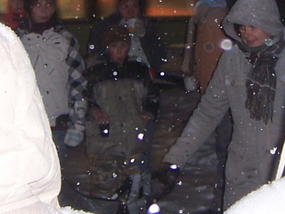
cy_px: -15
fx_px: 857
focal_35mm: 104
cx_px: 227
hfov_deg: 18.7
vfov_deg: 14.0
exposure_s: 1/2
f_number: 2.8
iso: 80
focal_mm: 5.5
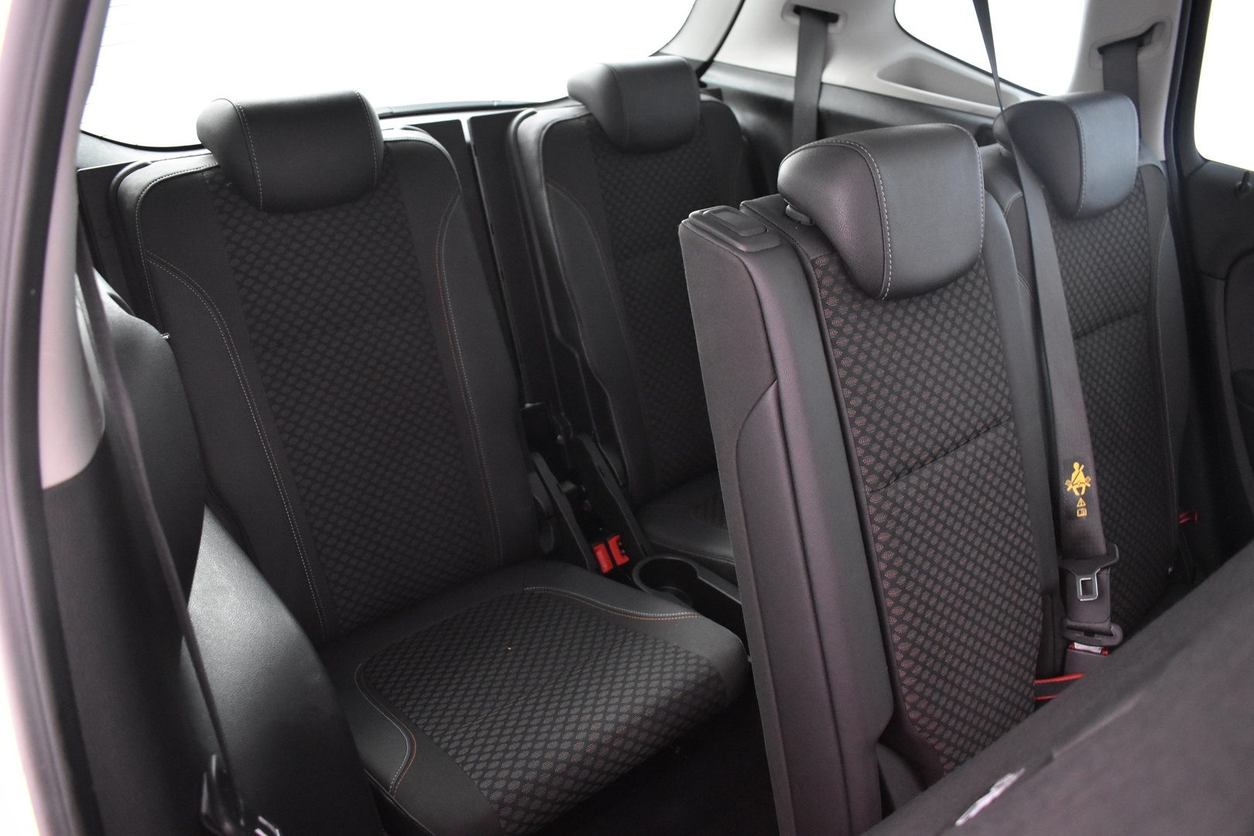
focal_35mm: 27
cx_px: 627
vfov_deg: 47.9
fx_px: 940
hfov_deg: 67.4
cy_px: 418
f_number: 3.5
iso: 3200
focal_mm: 18
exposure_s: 1/13
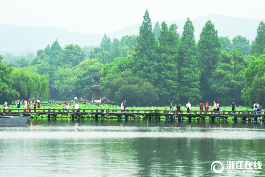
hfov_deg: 11.1
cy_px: 88
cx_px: 132
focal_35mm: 185
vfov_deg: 7.4
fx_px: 1362
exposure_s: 1/320
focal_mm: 185
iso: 800
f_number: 9
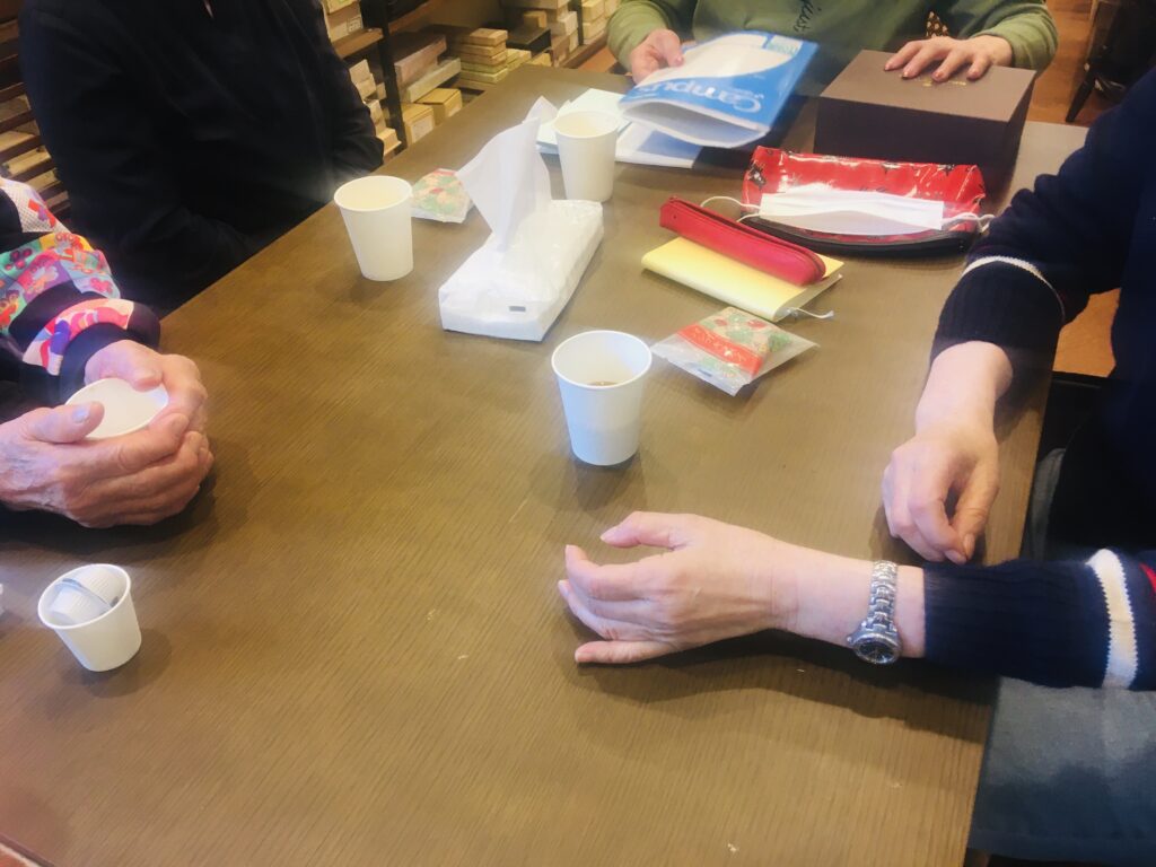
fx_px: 968
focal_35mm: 29
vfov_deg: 48.2
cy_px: 434
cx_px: 578
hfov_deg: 61.7
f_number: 2.2
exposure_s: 1/30
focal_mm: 4.15
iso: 64
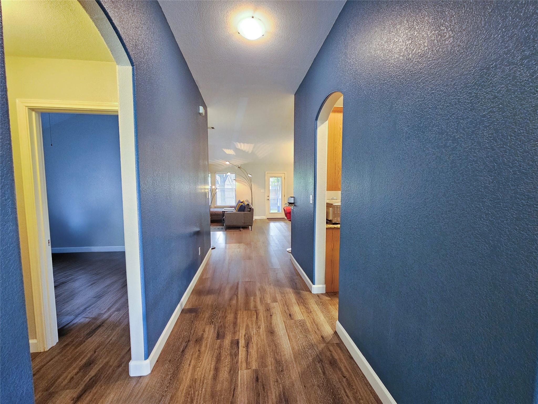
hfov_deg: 106.2
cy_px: 202
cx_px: 269
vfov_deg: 89.9
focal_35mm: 13
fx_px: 202
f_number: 2.2
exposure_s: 1/40
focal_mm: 2.2
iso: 320
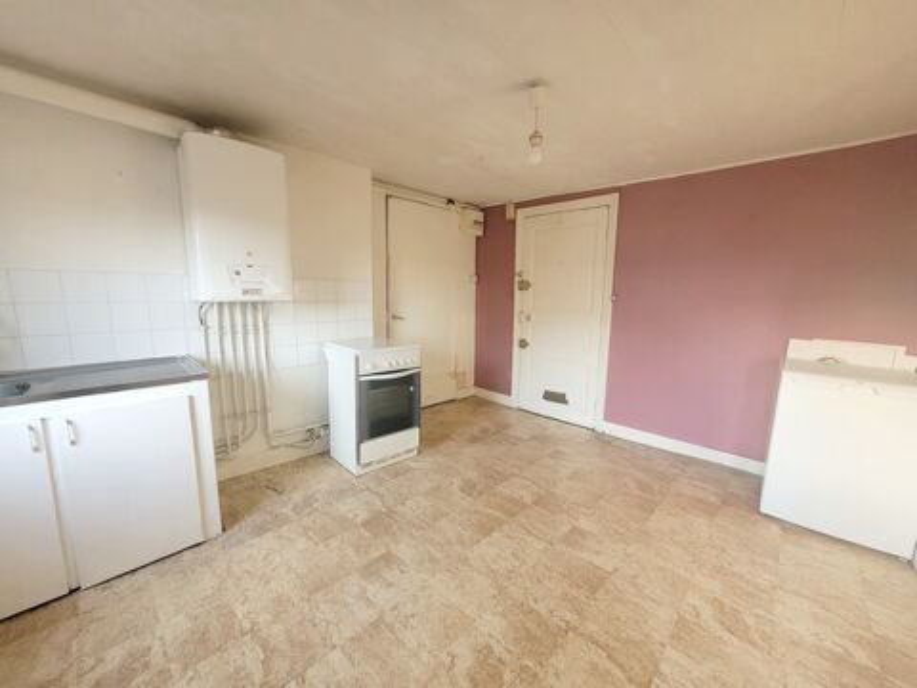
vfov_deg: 89.9
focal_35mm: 13
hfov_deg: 106.2
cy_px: 344
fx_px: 344
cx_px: 458
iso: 250
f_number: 2.2
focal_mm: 1.74
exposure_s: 1/50
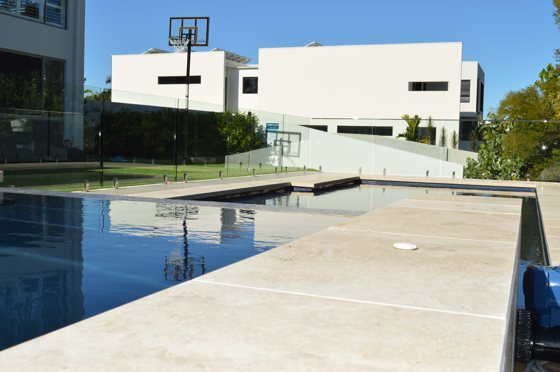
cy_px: 186
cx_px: 280
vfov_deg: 34.1
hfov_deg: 49.6
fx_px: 606
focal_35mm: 39
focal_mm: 26
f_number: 11
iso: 100
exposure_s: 1/200
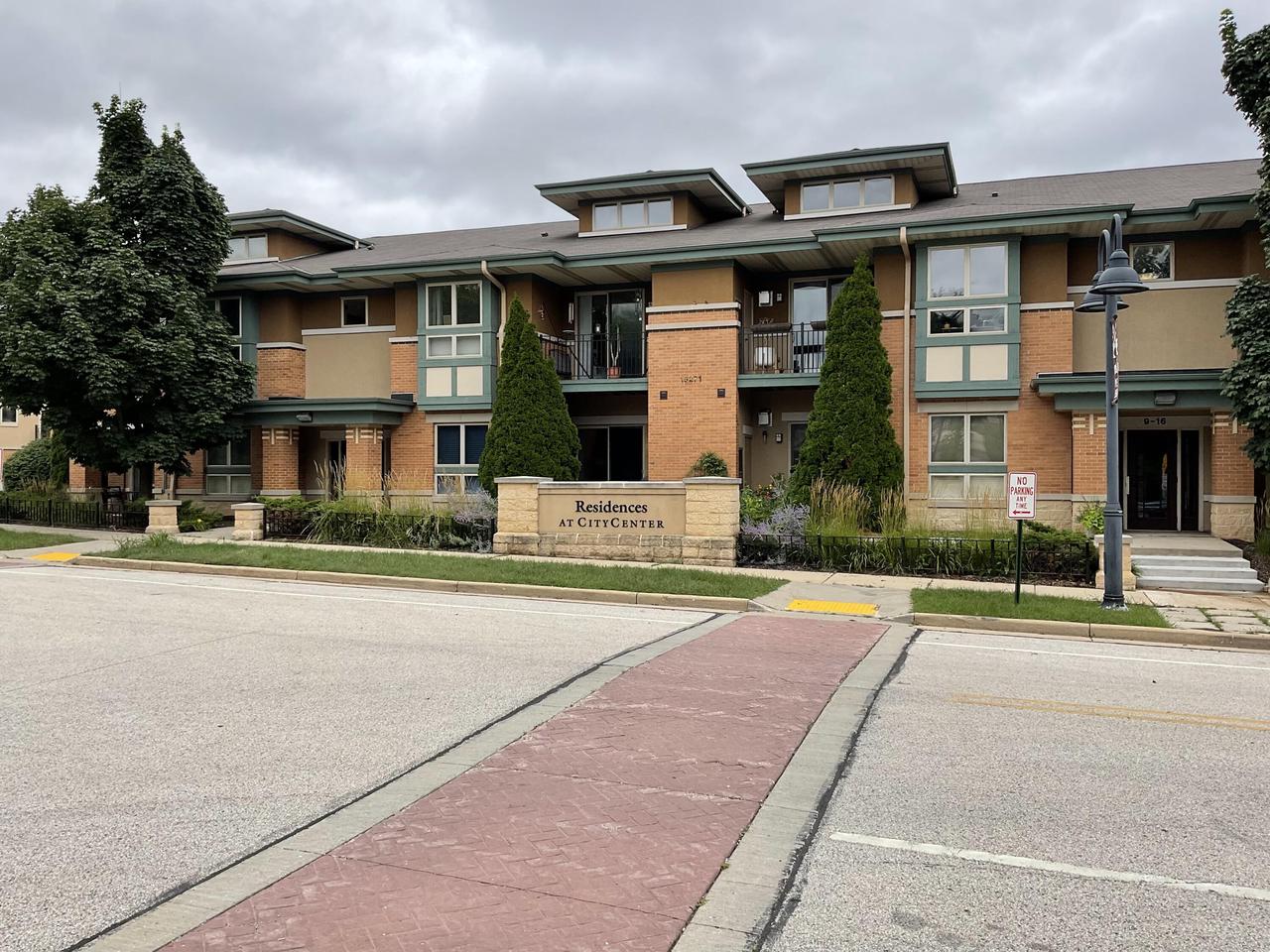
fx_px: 1064
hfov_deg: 61.7
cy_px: 476
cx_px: 635
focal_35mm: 29
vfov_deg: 48.2
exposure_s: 1/1490
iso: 16
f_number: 1.8
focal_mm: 3
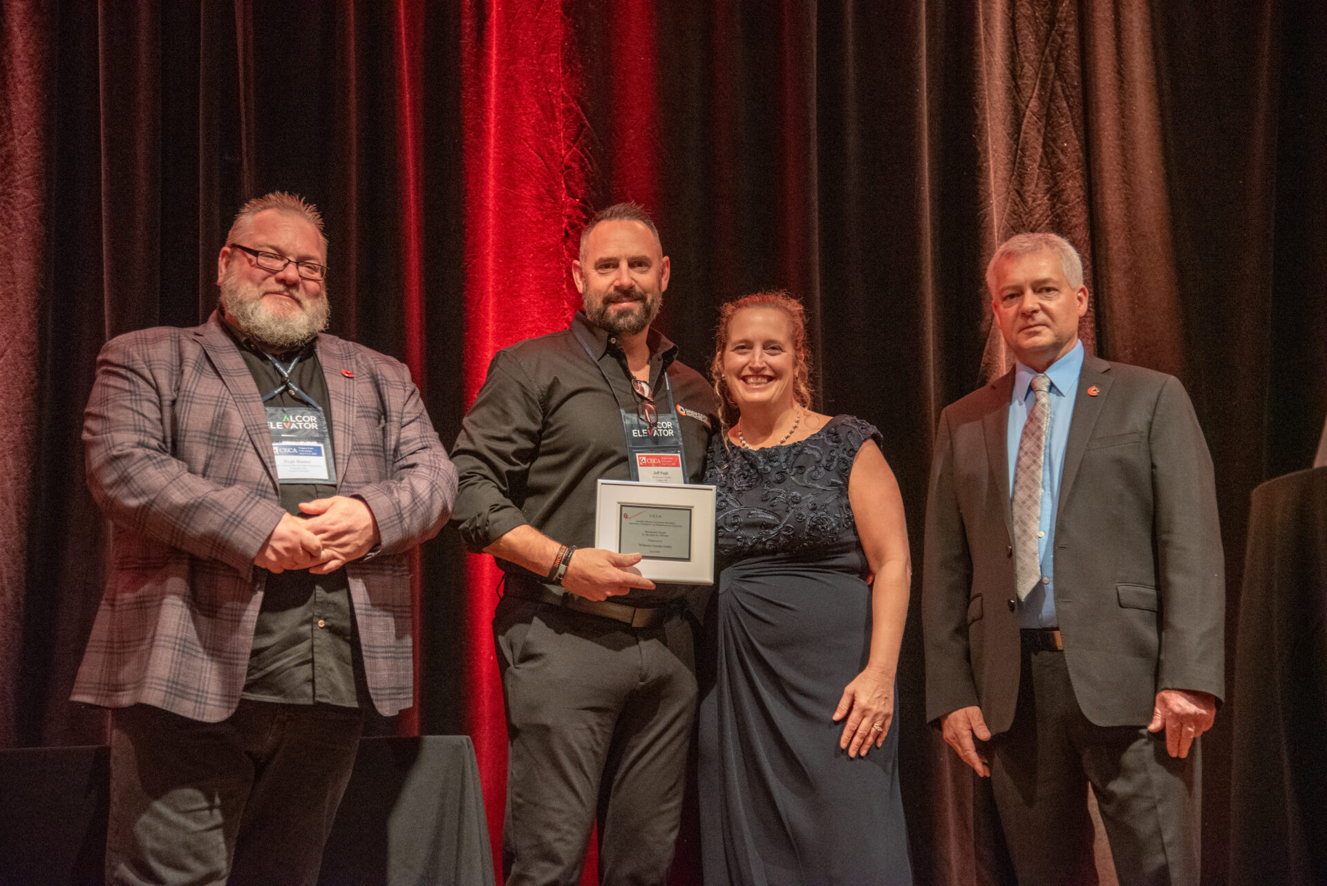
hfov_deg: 30.5
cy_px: 443
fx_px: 2434
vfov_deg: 20.6
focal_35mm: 66
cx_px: 664
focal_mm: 66
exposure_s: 1/125
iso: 6400
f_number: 4
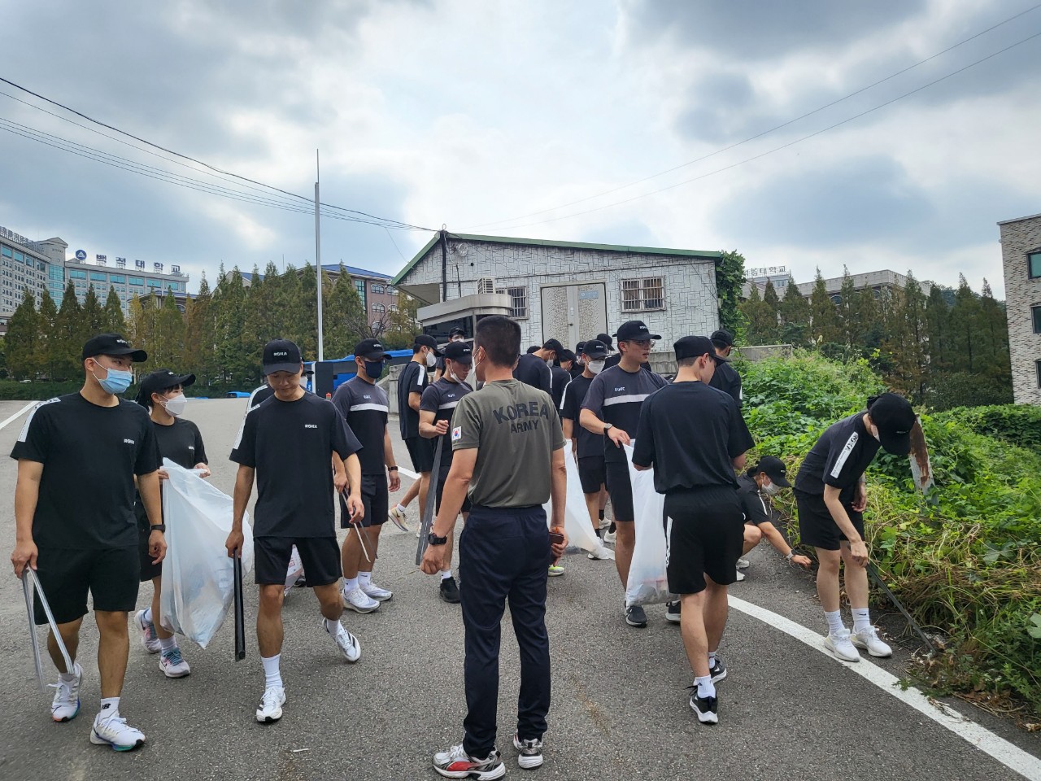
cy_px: 390
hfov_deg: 67.3
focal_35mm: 26
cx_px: 520
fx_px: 782
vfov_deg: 53.1
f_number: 1.8
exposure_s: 1/3333
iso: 50
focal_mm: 4.25
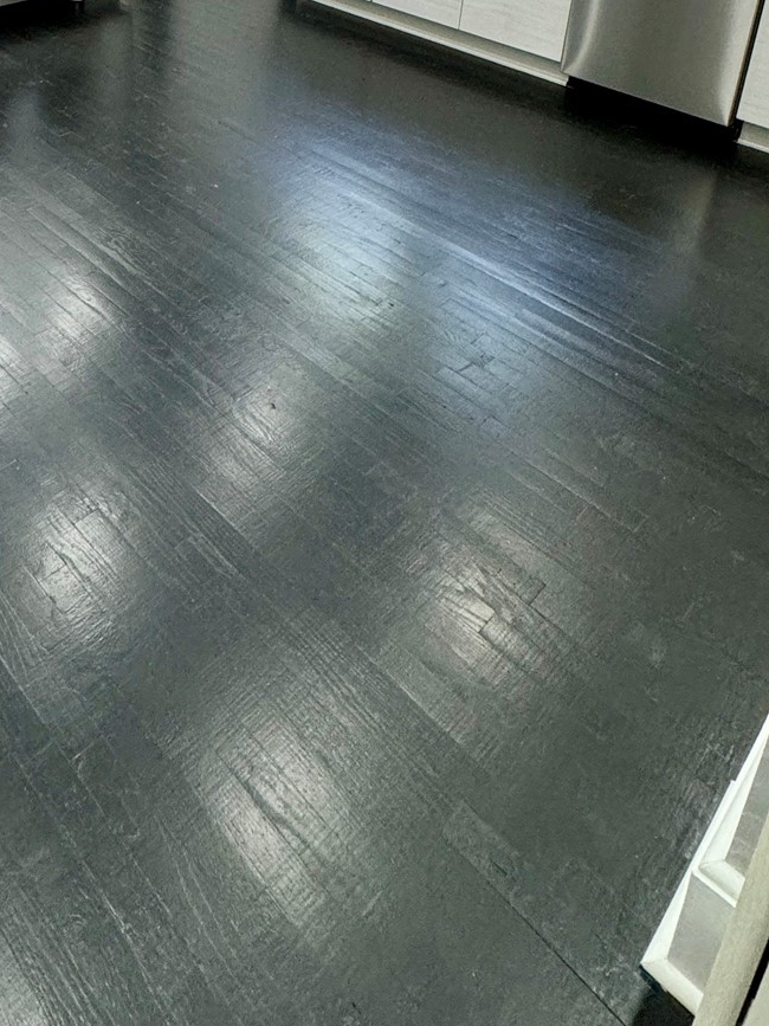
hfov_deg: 43.1
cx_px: 143
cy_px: -8
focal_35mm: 31
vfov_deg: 47.9
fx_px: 918
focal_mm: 2.22
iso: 250
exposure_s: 1/120
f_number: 2.2
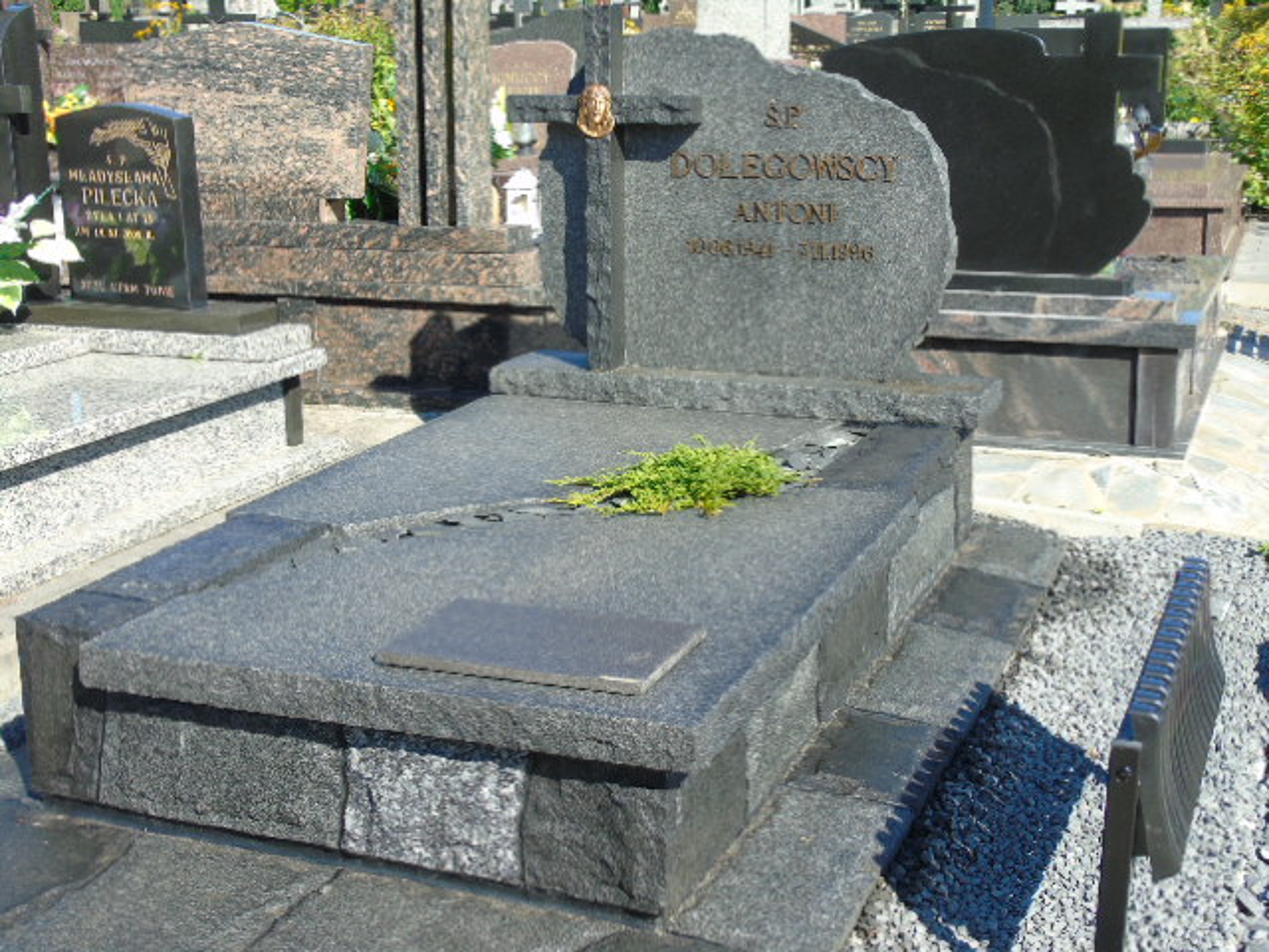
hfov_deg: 41.2
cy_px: 476
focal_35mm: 46
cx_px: 634
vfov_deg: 31.5
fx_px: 1686
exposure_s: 1/250
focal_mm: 8.2
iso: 80
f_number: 4.1
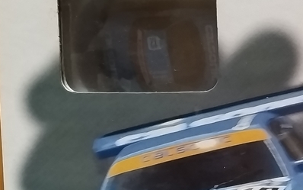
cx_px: 414
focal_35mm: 83
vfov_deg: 15.6
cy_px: 163
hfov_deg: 21.9
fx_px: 686
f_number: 1.79
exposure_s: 1/50
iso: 725
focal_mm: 4.8
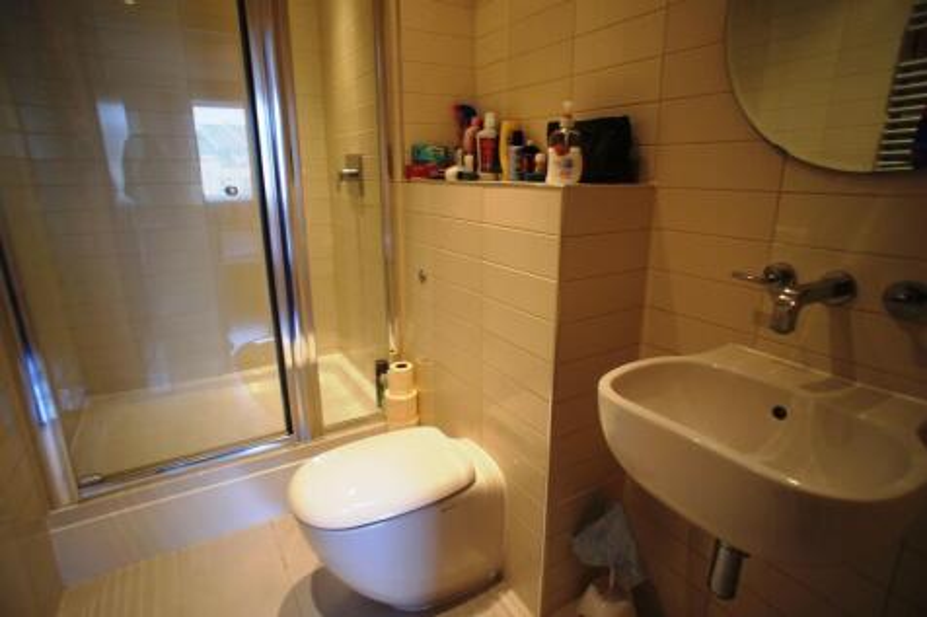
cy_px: 308
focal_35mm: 24
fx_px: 618
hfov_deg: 73.8
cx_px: 464
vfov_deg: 53.1
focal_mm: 16
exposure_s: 1/30
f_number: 2.8
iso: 200
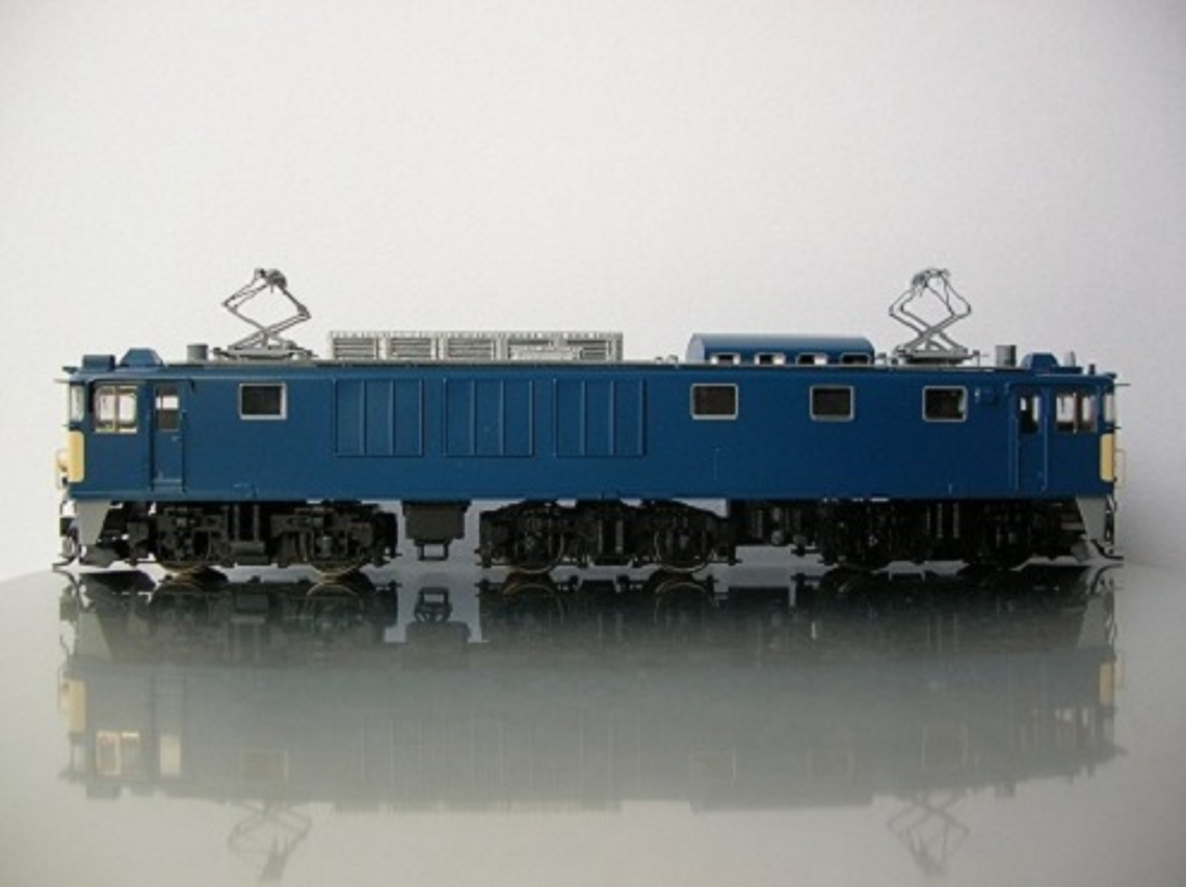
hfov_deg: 52.7
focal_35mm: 35
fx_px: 1198
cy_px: 444
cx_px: 593
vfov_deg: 40.6
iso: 50
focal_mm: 5.8
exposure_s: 1/42.6
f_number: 2.8
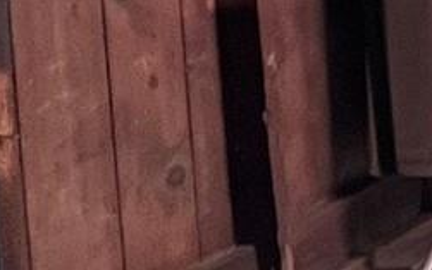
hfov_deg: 14.0
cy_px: -100
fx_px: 1036
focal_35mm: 88
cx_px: 1095
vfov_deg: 14.1
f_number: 1.8
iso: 320
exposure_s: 1/60
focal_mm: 1.57
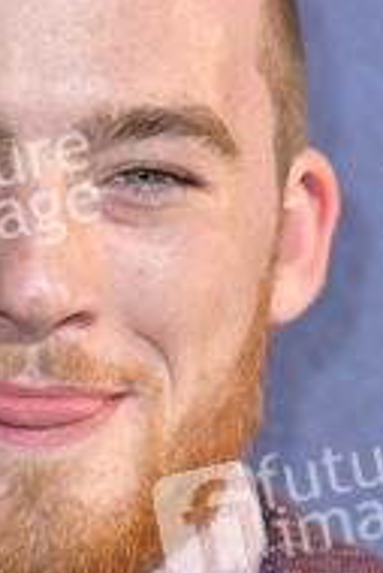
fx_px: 7693
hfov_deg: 2.9
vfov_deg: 4.3
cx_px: 35
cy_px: 356
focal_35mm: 483
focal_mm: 230
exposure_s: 1/250
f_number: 7.1
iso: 100
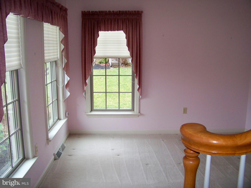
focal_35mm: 33
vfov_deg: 42.9
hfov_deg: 55.4
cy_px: 94
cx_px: 126
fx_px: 239
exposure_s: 1/40
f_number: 2.8
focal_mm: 5.85
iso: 250
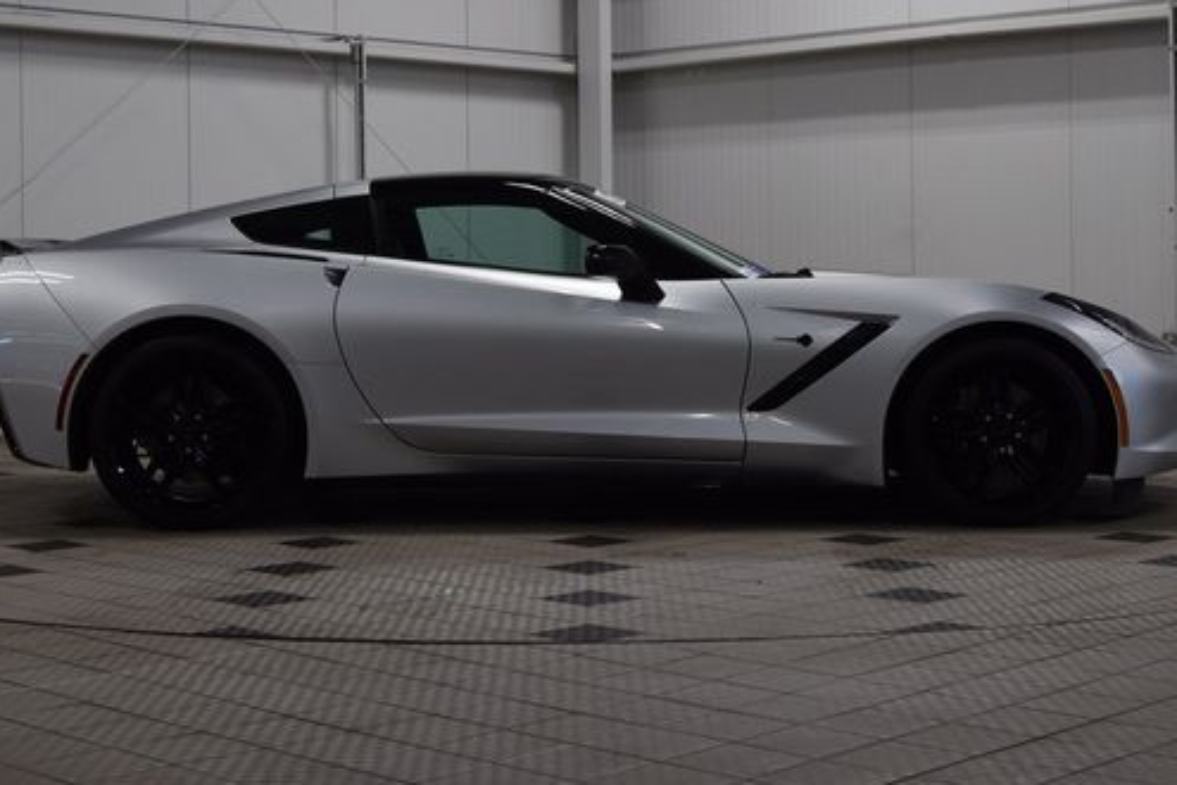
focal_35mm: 66
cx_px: 587
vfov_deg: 20.6
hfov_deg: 30.5
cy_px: 308
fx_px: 2158
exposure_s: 1/40
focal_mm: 34
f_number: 7.1
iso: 400
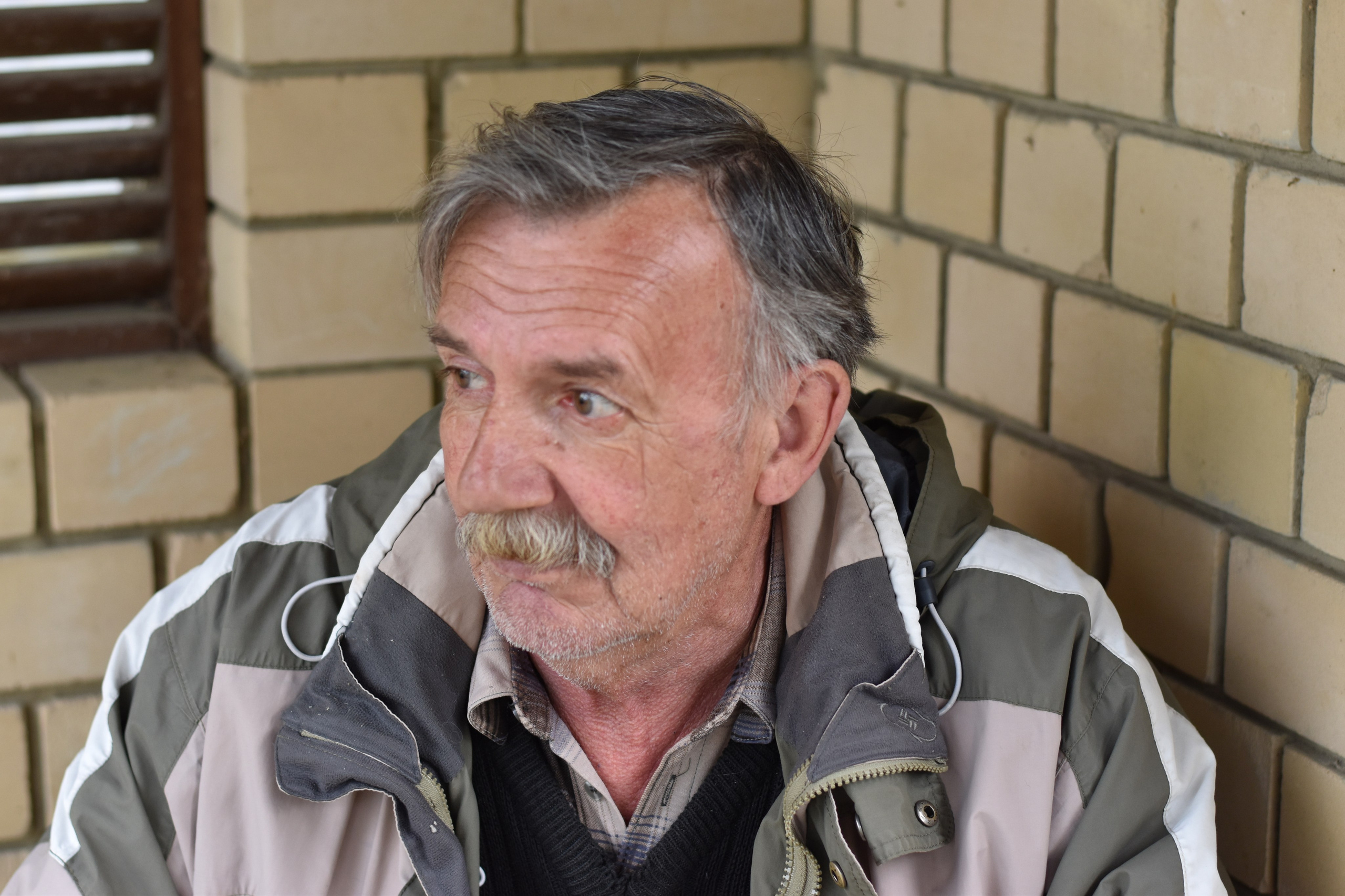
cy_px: 448
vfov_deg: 18.2
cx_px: 672
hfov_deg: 27.0
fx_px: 2802
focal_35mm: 75
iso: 560
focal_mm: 50
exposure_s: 1/250
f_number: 2.8
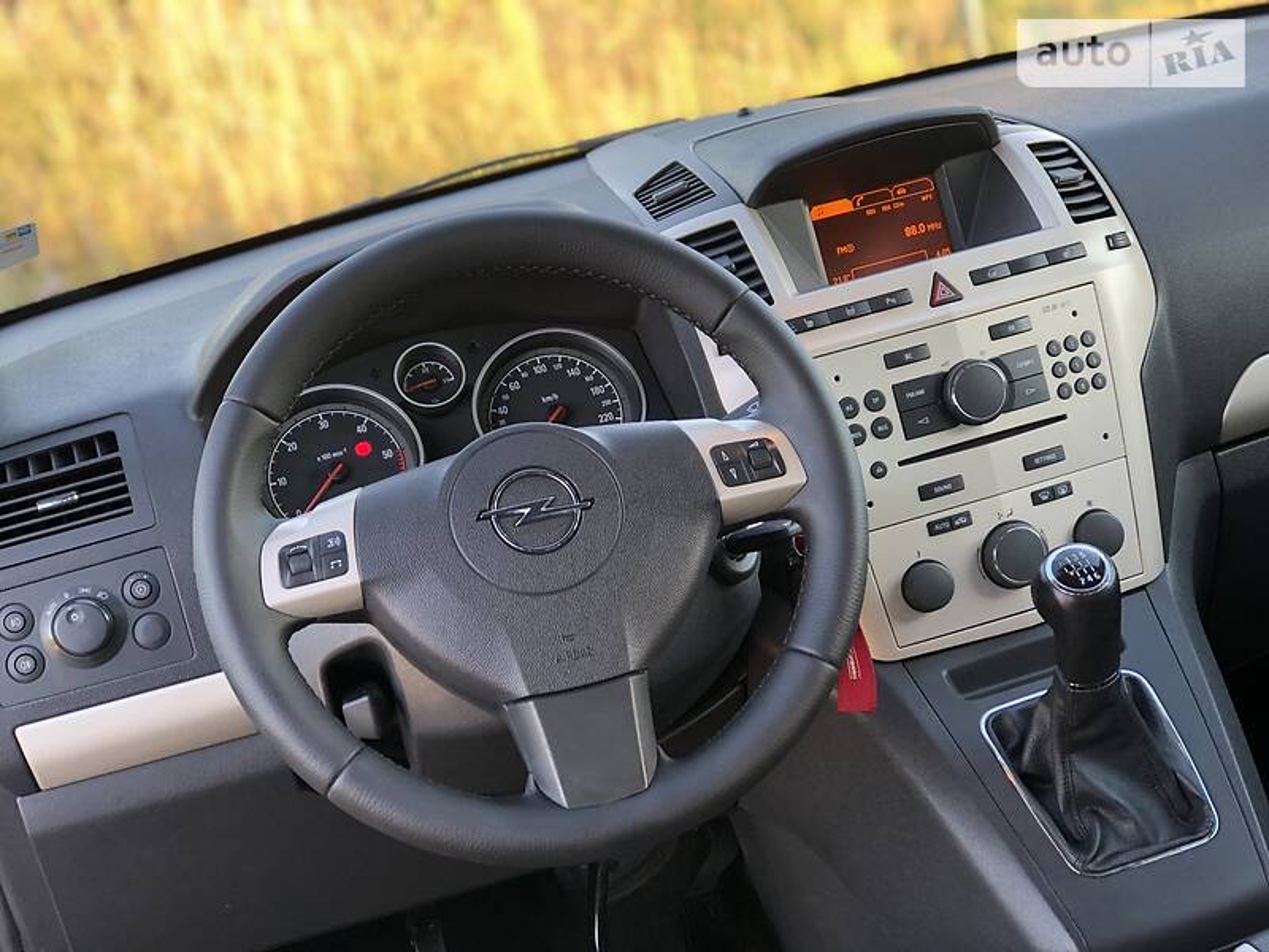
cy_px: 476
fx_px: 2090
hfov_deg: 33.8
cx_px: 634
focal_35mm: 57
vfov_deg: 25.7
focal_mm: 6.6
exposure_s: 1/30
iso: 64
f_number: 2.8
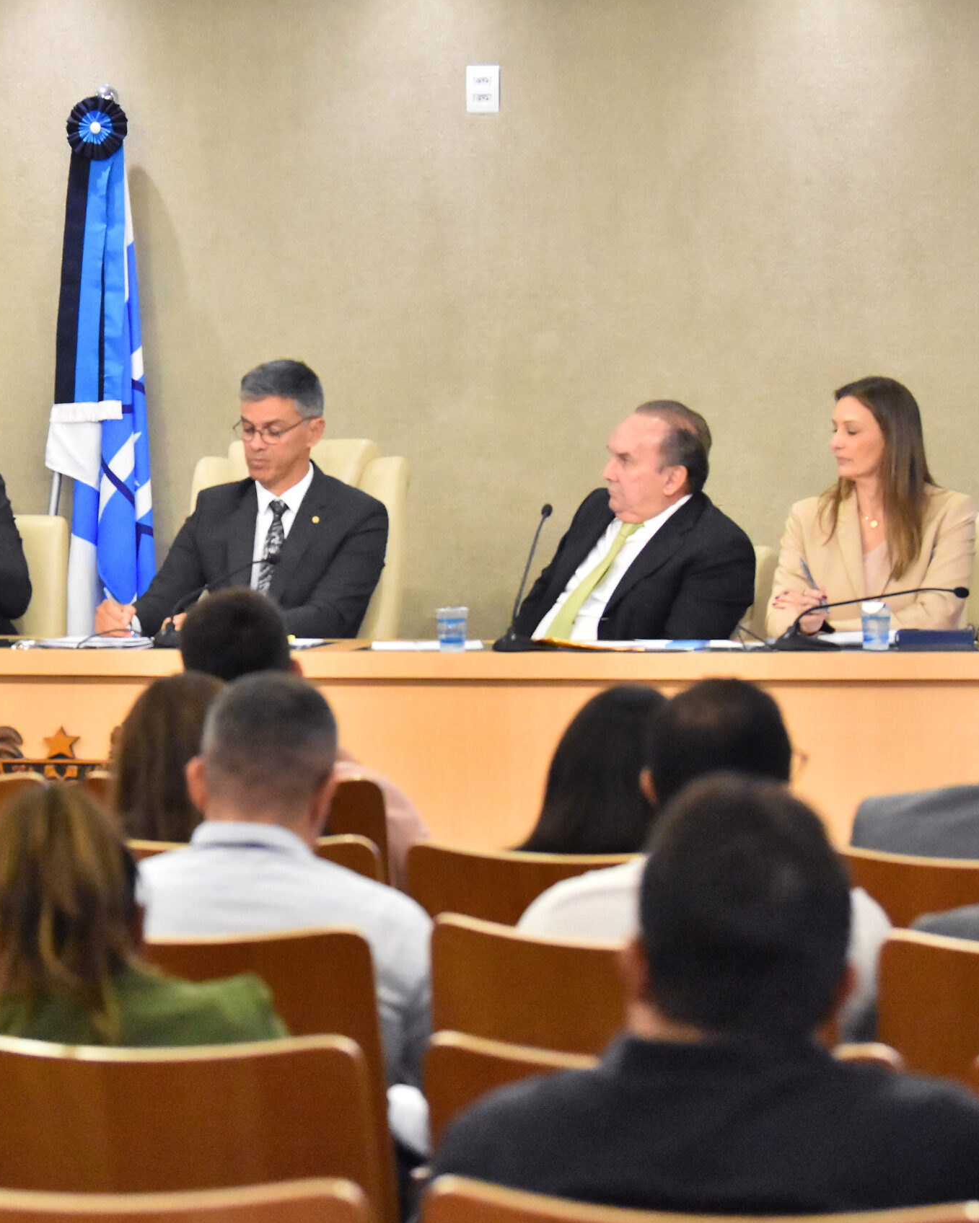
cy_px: 612
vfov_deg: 12.6
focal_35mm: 153
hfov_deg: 10.0
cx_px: 72
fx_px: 5541
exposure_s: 1/640
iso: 6400
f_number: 3.5
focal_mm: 72
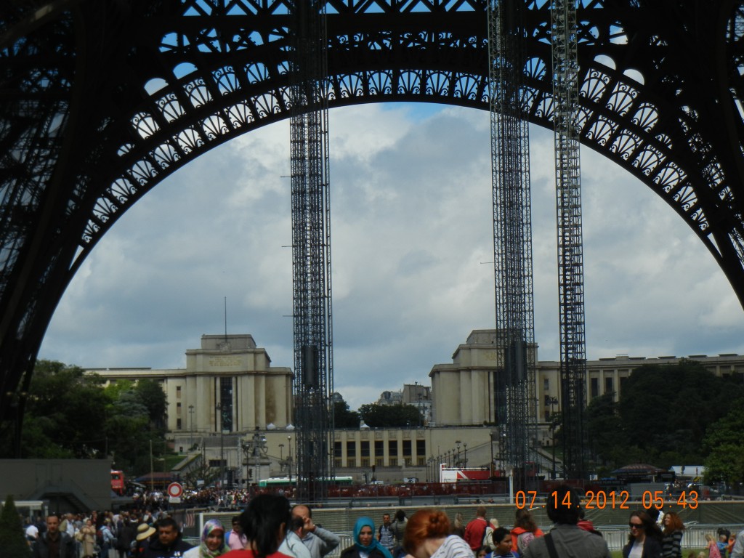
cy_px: 279
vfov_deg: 14.5
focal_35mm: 102
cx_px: 372
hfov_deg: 19.3
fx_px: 2192
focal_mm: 18.3
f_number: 9
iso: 160
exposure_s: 1/447
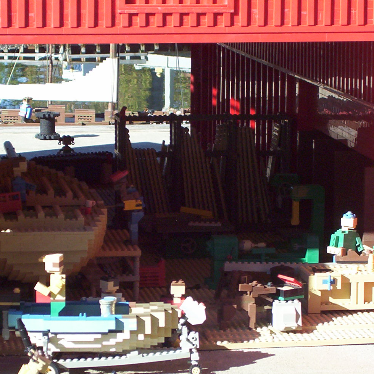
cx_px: 174
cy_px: 231
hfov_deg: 9.6
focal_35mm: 183
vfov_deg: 9.6
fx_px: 2237
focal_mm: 16.3
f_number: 4.62
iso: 100
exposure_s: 1/356
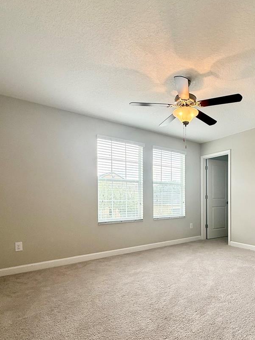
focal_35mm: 21
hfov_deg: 61.3
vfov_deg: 78.1
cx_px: 177
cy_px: 203
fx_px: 206
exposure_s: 1/120
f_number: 2.2
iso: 64
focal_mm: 2.22
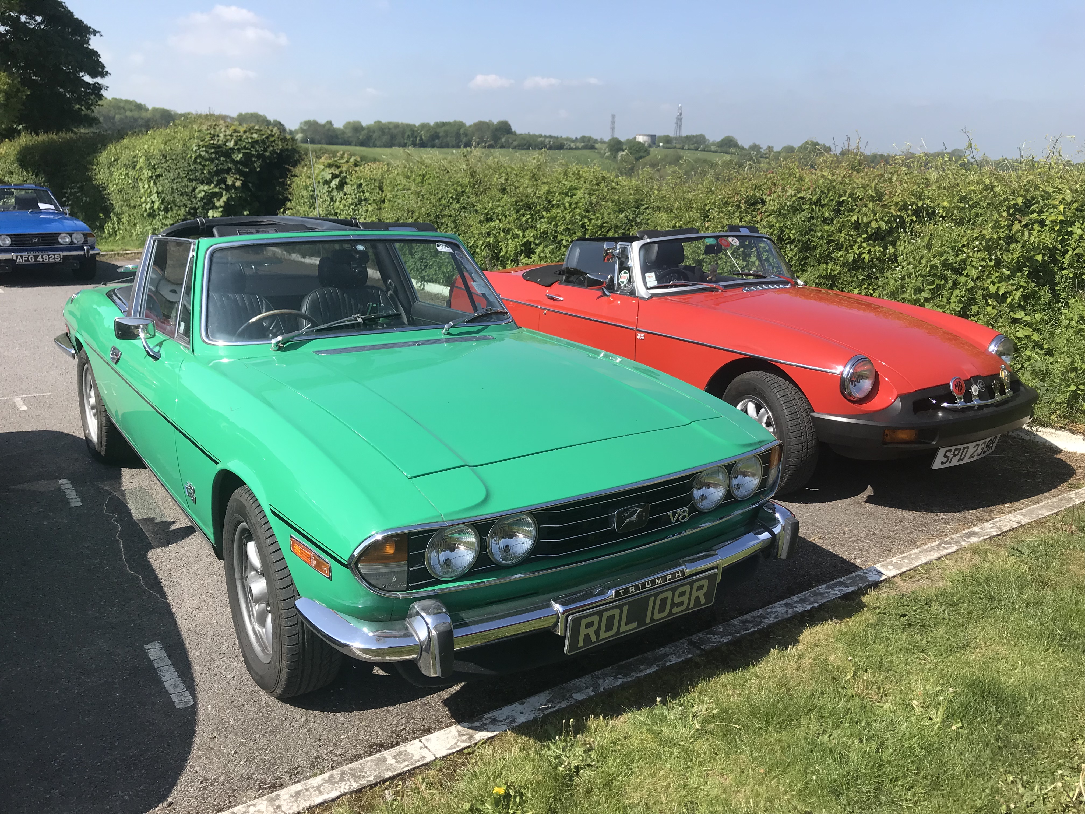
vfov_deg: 49.7
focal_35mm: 28
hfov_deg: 63.4
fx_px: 878
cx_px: 542
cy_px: 407
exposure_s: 1/1916
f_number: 1.8
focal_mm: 3.99
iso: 20
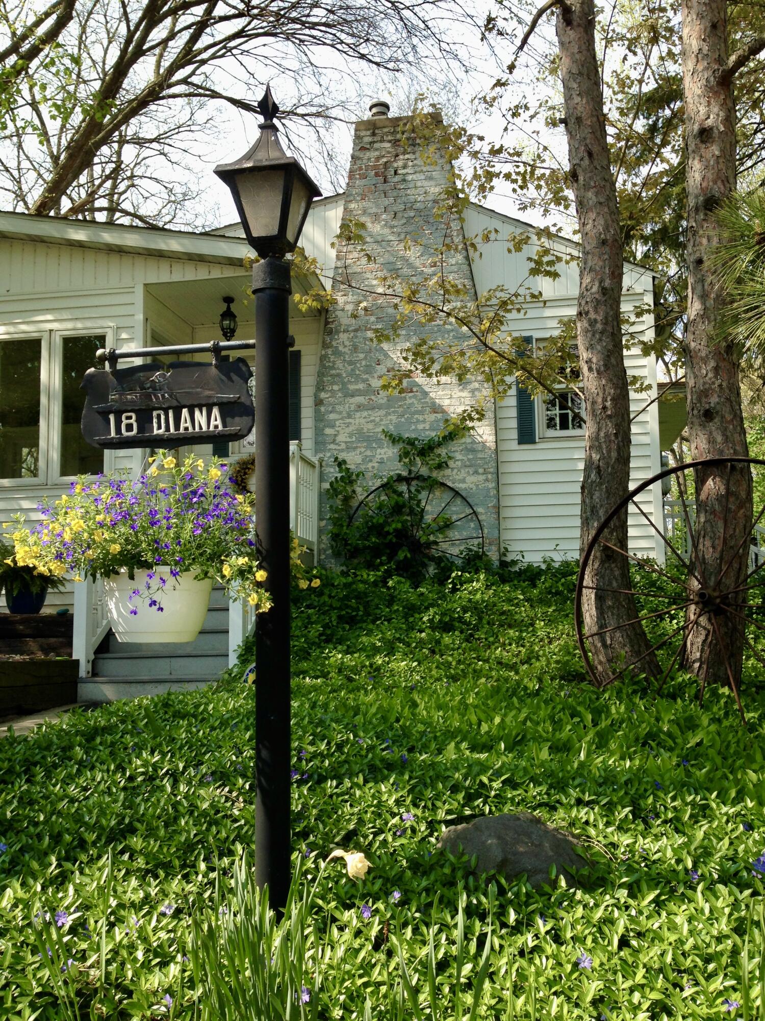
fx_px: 972
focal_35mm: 33
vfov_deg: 55.4
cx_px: 382
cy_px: 510
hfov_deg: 42.9
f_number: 2.4
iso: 50
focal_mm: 4.12
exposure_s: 1/507
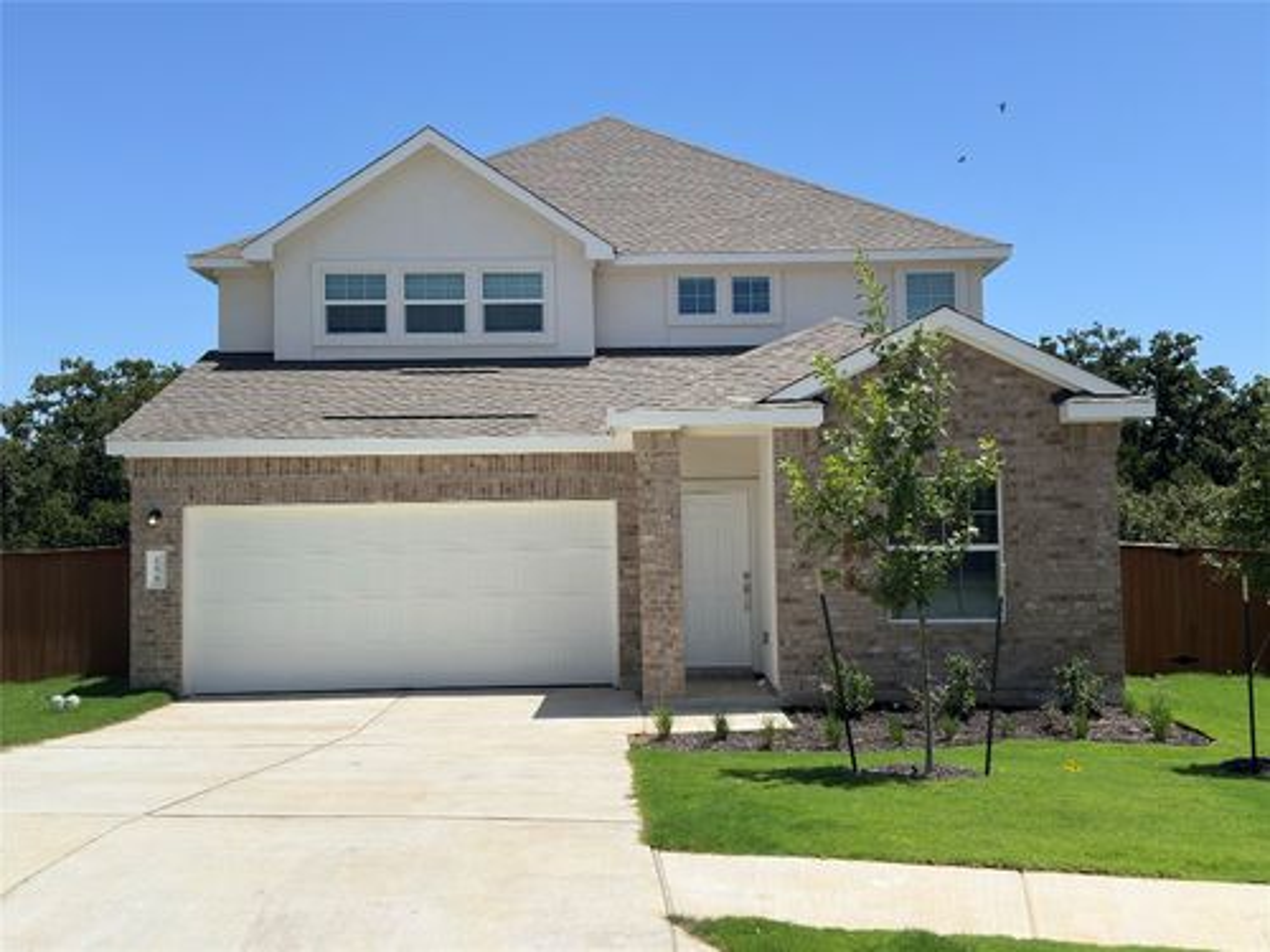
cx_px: 635
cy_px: 476
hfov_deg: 51.4
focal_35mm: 36
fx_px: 1321
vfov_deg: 39.7
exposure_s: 1/9434
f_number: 1.78
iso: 100
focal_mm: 6.86
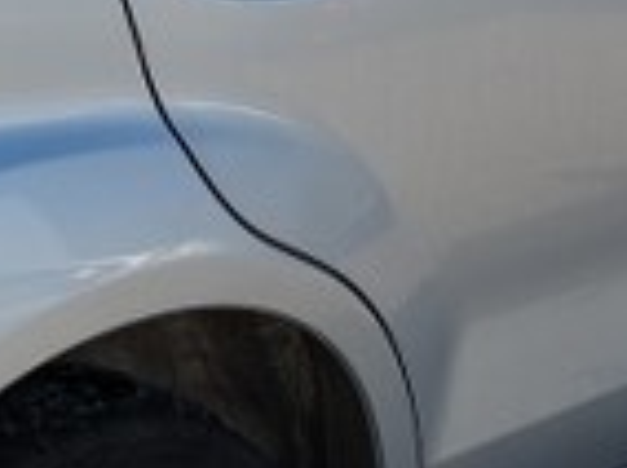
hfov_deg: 14.0
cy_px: 31
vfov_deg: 10.4
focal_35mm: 141
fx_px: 2550
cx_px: 135
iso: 44
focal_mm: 5.43
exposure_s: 1/2841
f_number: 1.89
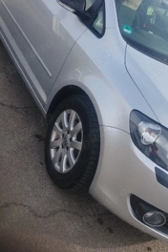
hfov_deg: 30.2
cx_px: 116
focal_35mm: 44
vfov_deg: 43.5
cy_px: 73
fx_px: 308
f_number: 1.8
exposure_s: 1/667
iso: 100
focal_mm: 4.27
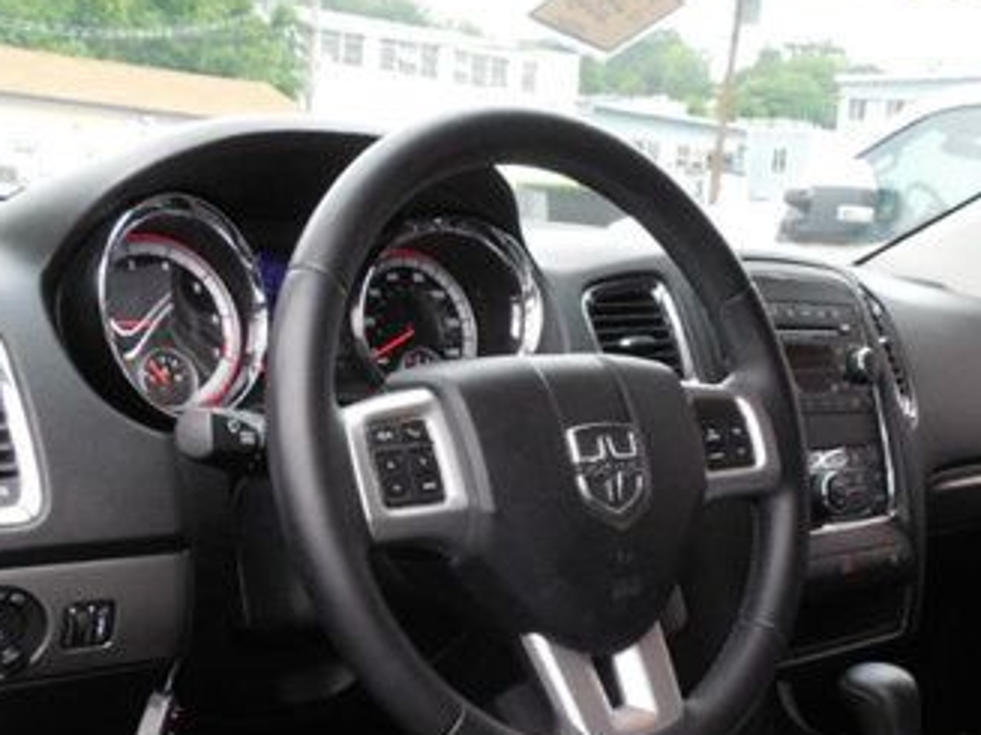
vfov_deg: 29.3
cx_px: 606
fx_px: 1388
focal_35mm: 49
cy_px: 537
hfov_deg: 38.7
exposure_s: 1/250
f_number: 3.3
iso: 450
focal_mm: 4.5
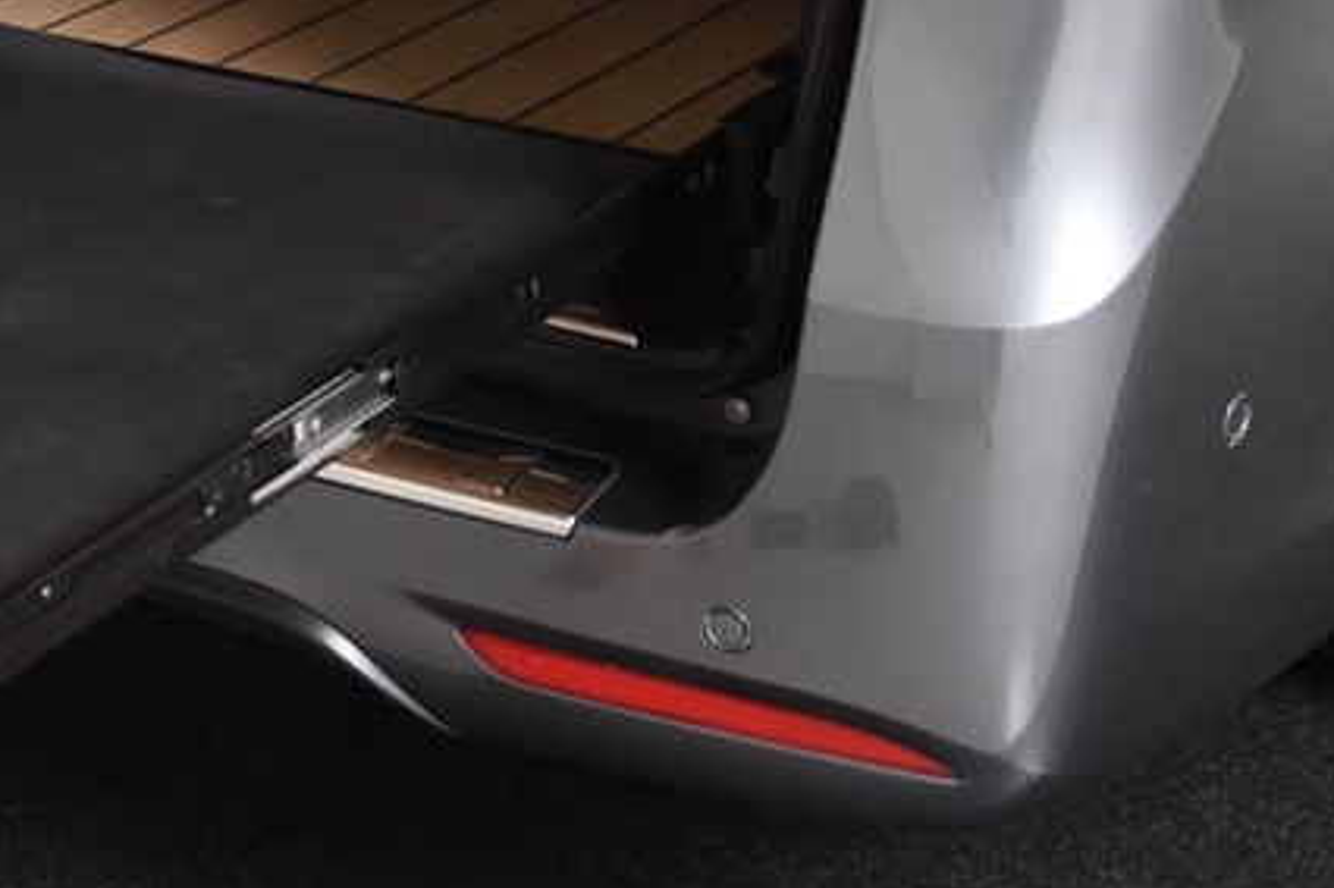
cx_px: -104
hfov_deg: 20.7
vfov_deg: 14.2
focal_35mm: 94
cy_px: -86
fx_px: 3482
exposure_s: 1/60
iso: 1600
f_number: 4
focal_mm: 26
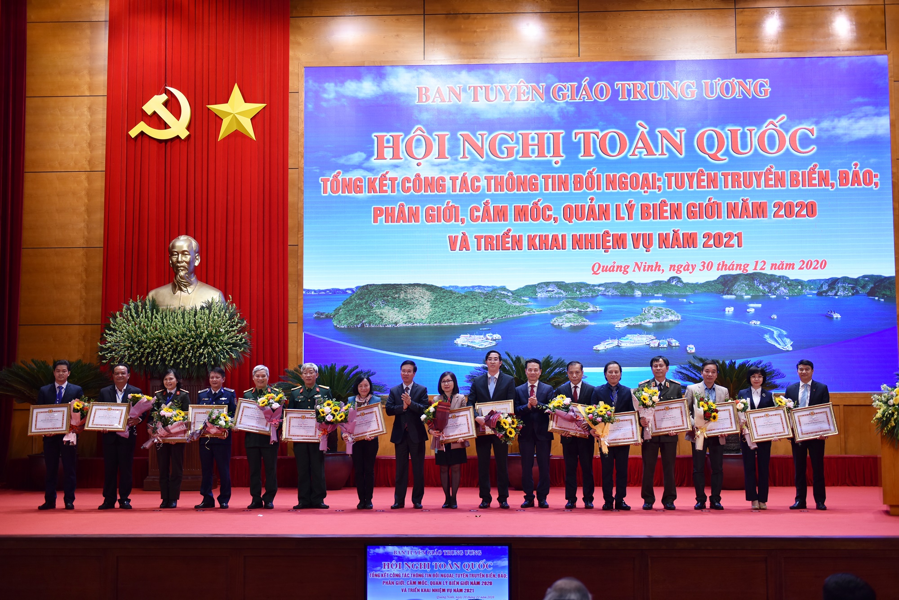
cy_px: 300
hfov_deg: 41.1
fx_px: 1199
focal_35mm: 48
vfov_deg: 28.1
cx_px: 450
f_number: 2.8
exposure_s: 1/160
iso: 200
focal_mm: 48
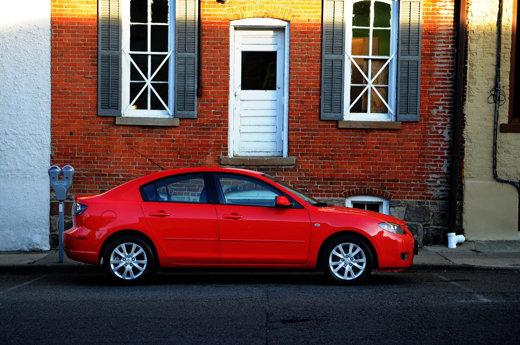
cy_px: 172
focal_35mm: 68
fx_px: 974
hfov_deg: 29.9
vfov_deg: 20.1
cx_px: 260
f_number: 3.2
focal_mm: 45
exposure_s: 1/250
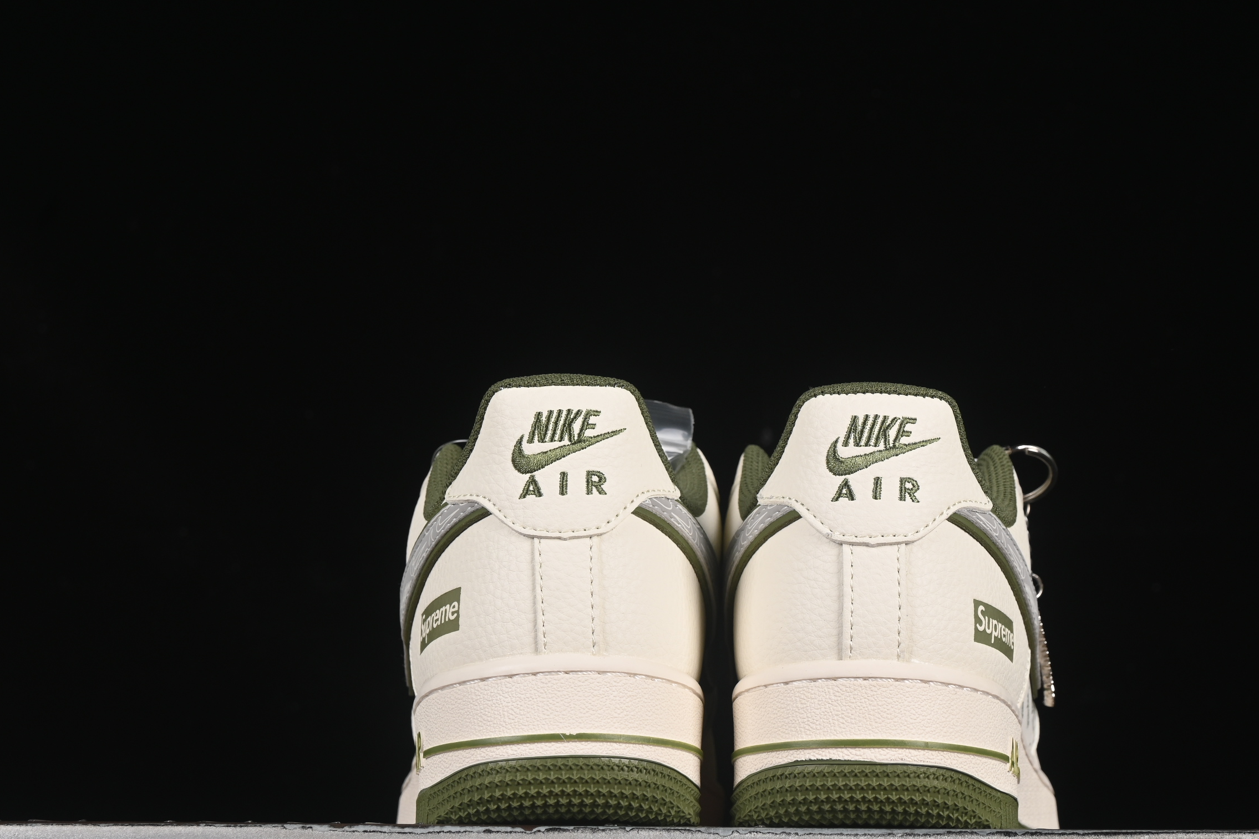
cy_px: 507
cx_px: 730
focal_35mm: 92
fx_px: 3217
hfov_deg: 22.1
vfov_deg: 14.9
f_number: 8
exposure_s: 1/80
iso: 160
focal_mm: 50
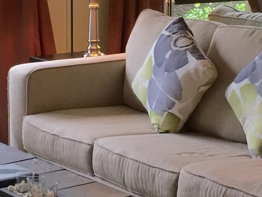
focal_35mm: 122
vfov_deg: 12.1
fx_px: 924
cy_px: 70
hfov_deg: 16.1
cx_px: 140
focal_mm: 4.15
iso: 32
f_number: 2.2
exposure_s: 1/30
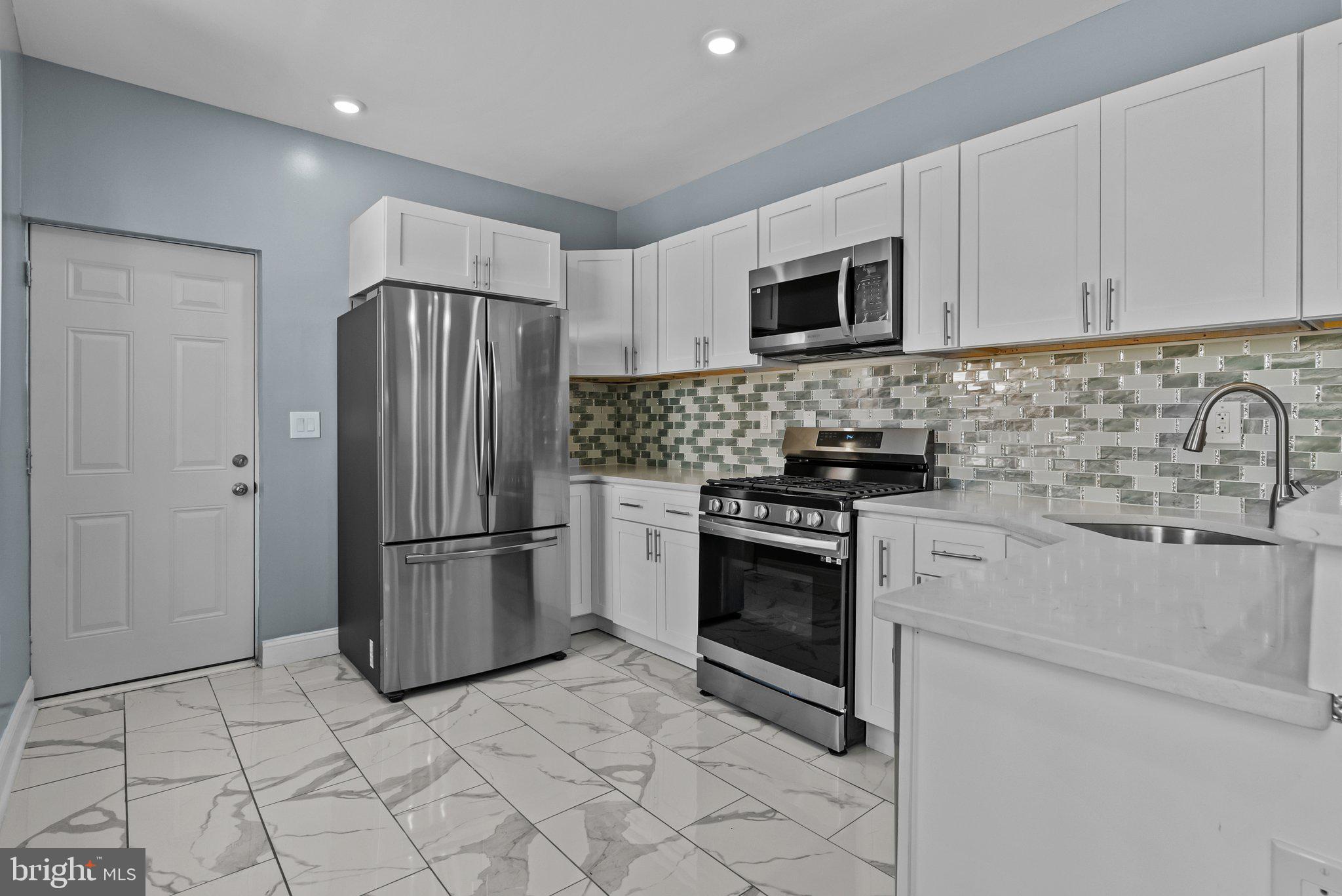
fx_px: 634
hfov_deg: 93.3
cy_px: 448
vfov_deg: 70.5
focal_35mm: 17
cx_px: 671
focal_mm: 17
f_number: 8
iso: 1600
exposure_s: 1/60
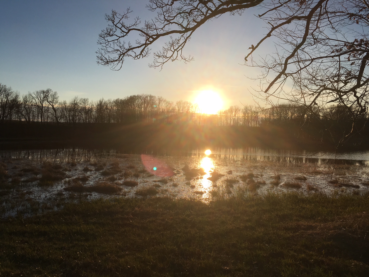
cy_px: 138
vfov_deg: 48.2
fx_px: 309
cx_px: 184
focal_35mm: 29
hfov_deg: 61.7
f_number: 2.2
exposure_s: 1/3344
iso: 25
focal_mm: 4.15
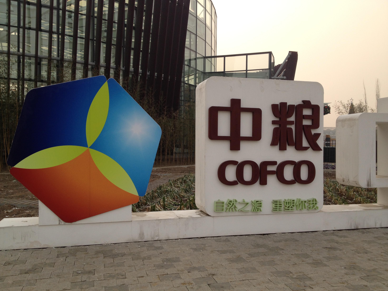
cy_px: 146
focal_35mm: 35
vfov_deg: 40.7
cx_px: 194
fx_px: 392
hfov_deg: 52.6
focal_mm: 4.28
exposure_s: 1/649
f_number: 2.4
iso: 50
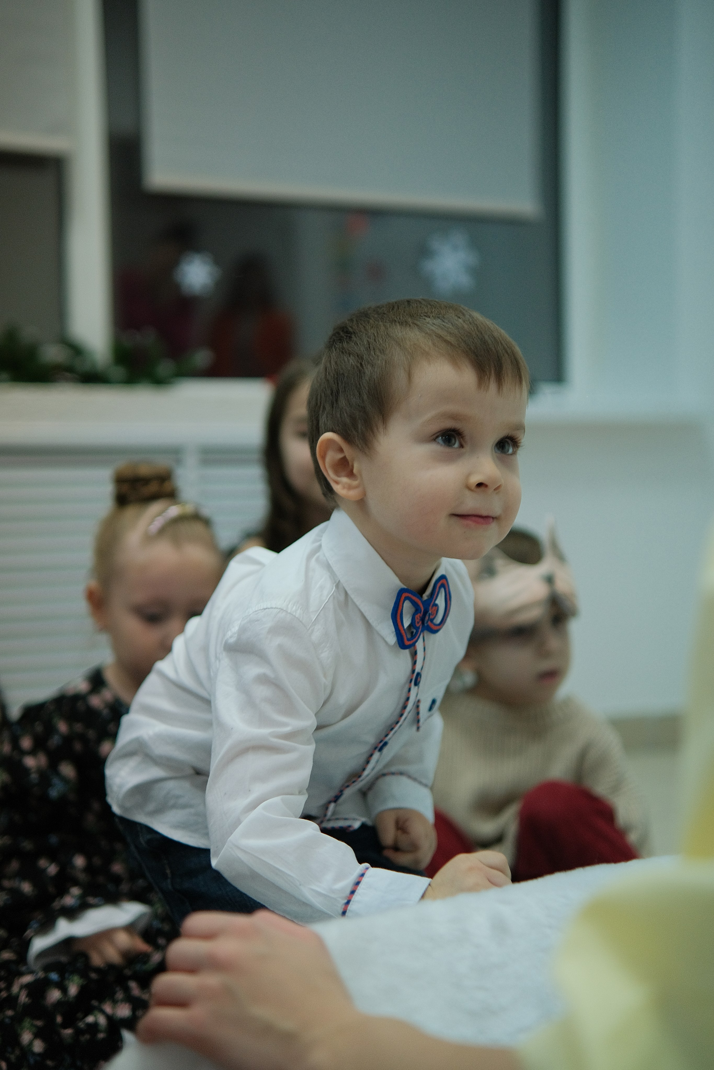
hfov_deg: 27.0
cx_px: 357
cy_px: 535
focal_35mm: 50
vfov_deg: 39.6
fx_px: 1487
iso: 640
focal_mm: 33
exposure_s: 1/250
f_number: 1.4
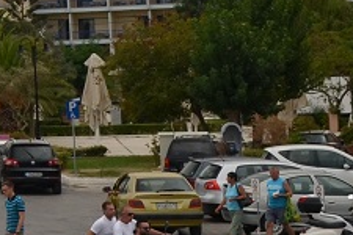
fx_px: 1647
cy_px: -74
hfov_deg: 10.7
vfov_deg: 8.1
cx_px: -452
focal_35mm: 168
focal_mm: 18
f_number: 4.8
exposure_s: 1/1000
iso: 250
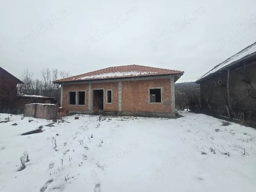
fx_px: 96
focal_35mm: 13
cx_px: 128
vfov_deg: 89.9
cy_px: 96
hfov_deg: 106.2
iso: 50
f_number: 2.2
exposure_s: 1/435
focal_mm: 2.2
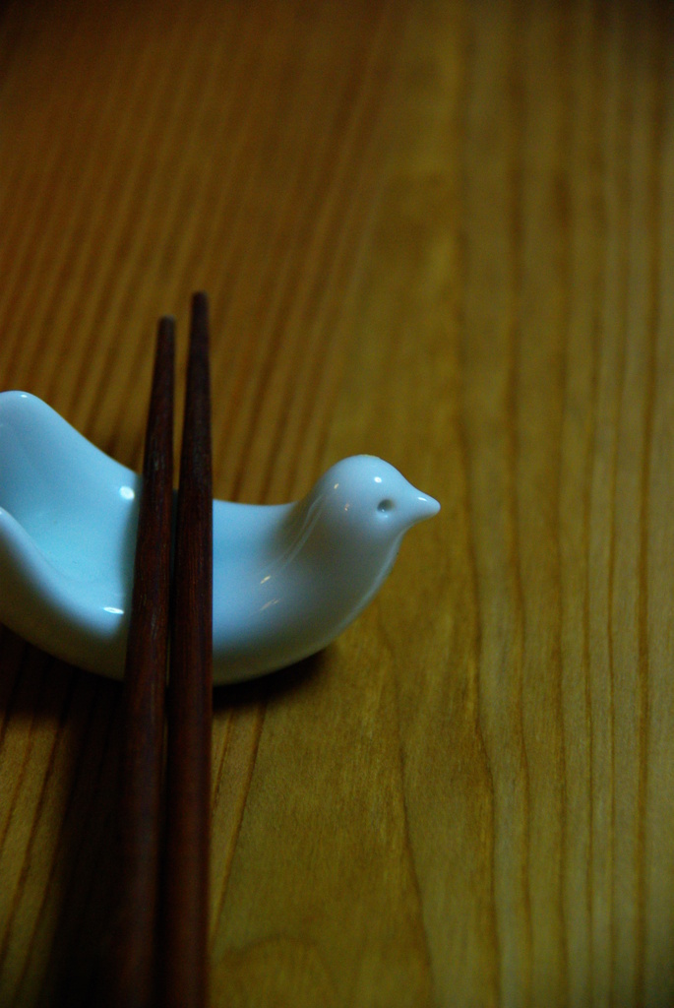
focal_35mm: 188
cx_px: 337
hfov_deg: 7.3
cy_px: 504
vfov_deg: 11.0
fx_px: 5253
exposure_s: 1/20
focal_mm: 125
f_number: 5.6
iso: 800
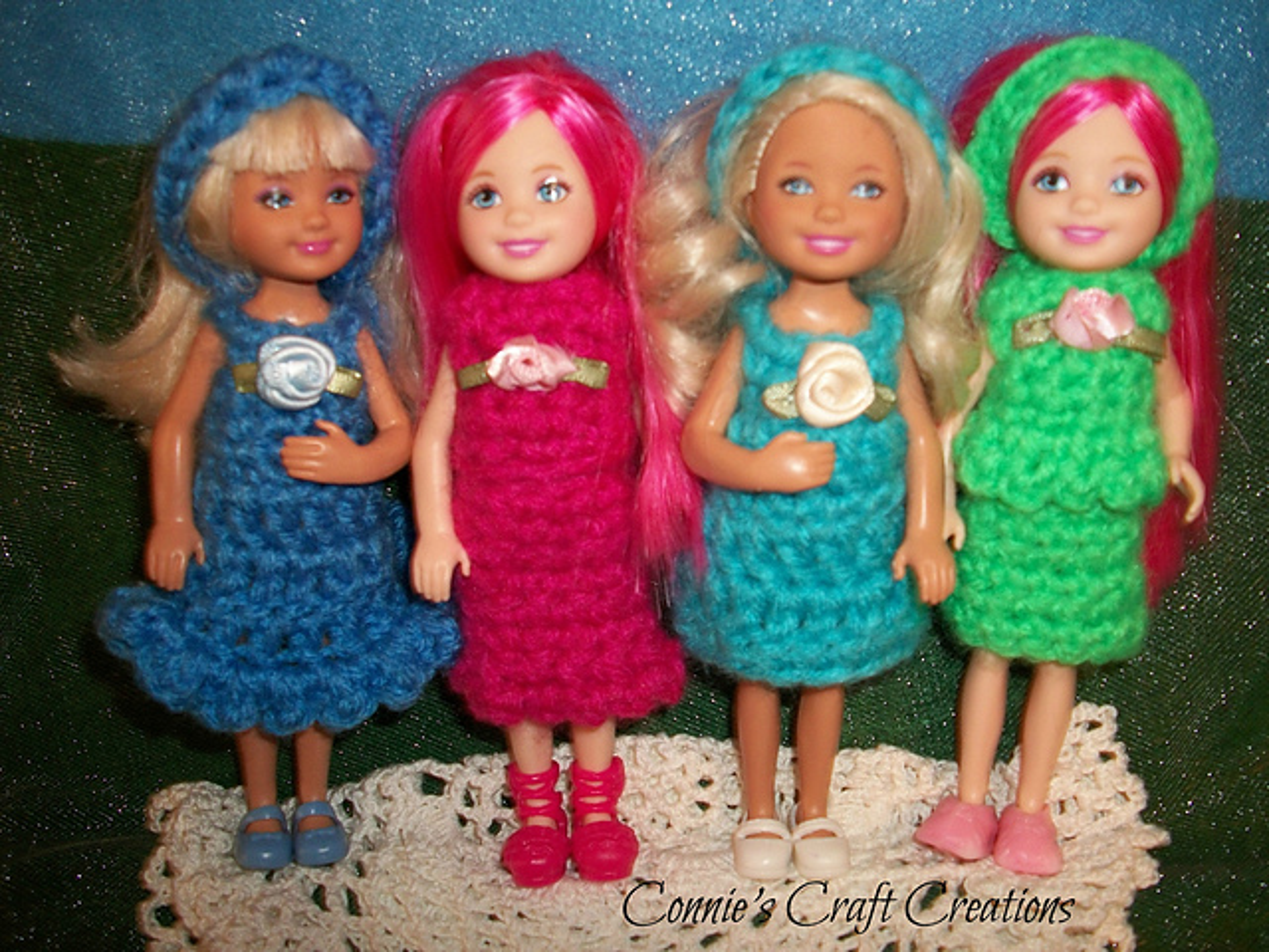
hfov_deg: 56.8
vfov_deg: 44.2
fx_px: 1173
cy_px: 476
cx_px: 634
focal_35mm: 32
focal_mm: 5.7
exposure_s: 1/30
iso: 80
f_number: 2.9
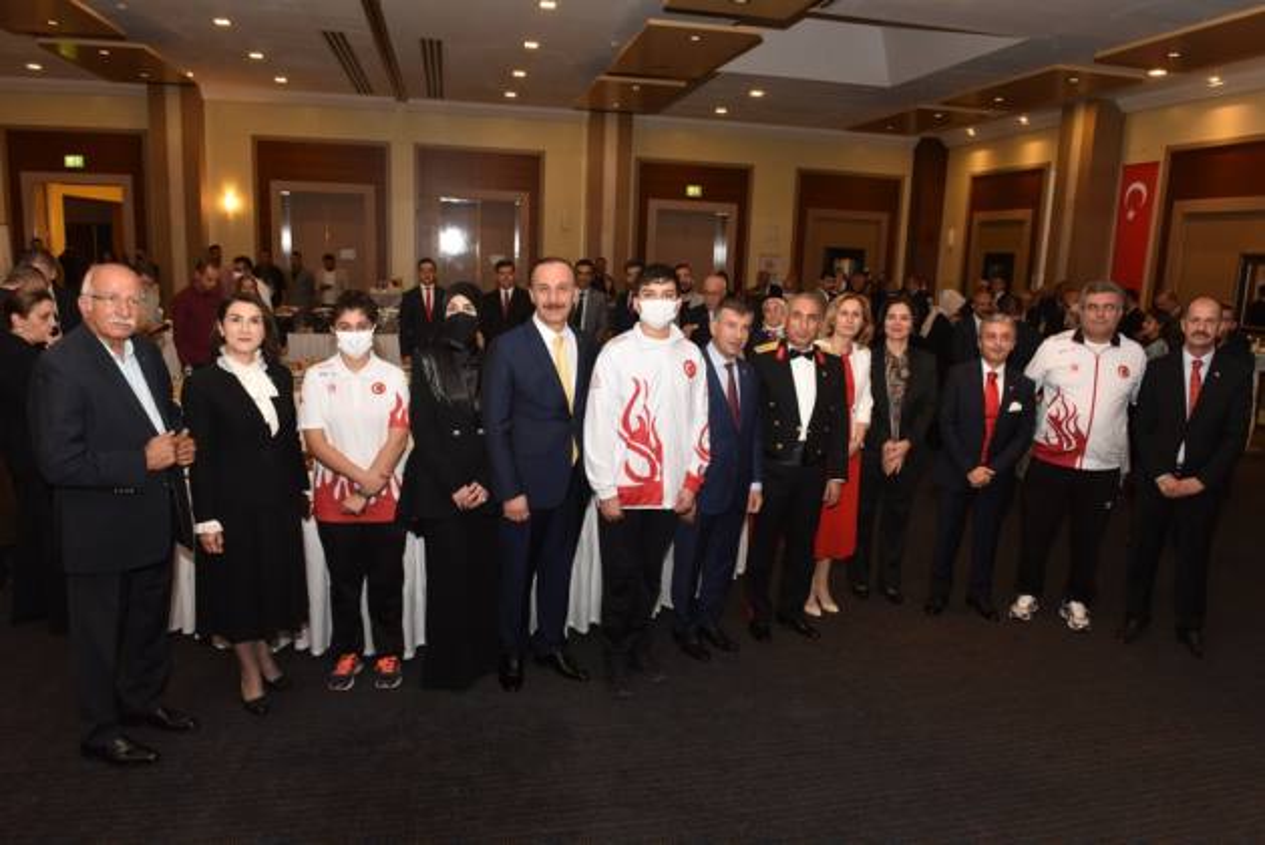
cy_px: 422
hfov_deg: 73.7
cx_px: 632
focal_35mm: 24
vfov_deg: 53.2
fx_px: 844
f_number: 8
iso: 1600
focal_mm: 24
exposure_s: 1/60
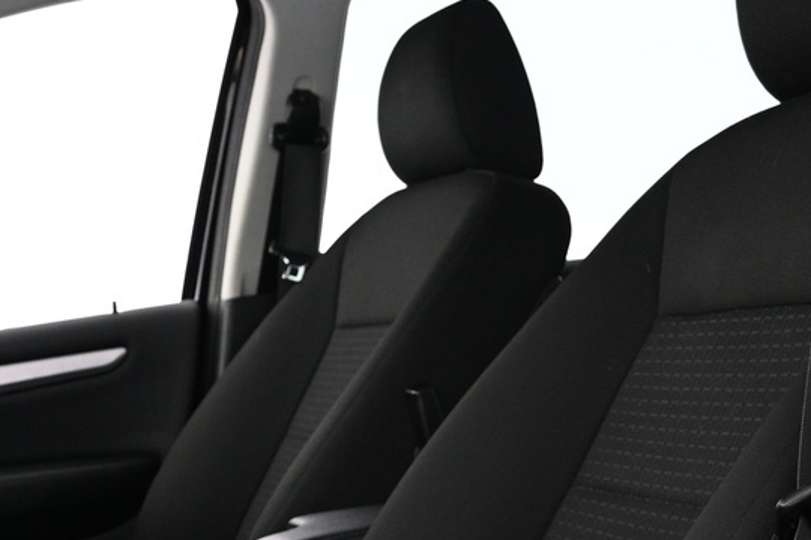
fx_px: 1622
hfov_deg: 26.4
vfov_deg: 18.9
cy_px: 346
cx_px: -17
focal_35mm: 72
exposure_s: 1/25
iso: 1000
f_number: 3.5
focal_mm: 16
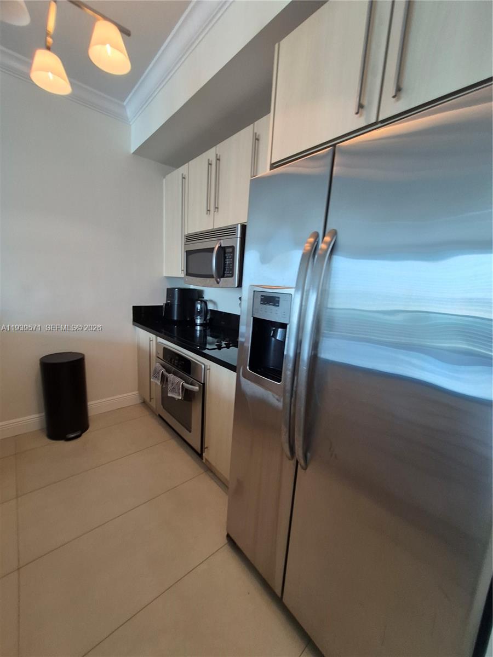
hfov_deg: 89.9
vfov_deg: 106.2
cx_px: 246
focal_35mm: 13
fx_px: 247
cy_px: 328
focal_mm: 1.74
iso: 100
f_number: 2.2
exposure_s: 1/60
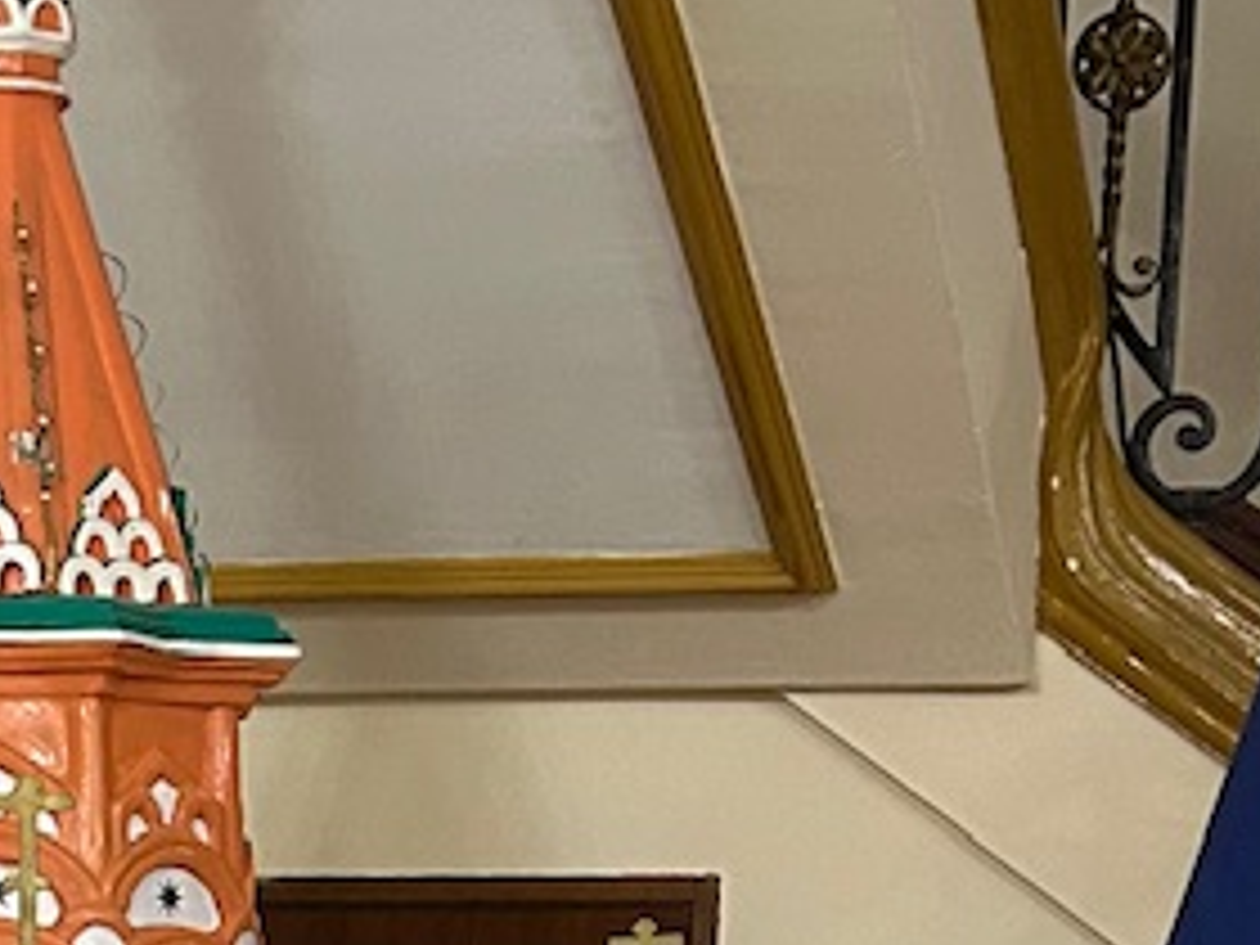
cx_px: -14
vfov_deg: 11.8
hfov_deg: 16.2
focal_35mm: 119
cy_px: 1539
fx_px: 4332
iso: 400
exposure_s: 1/60
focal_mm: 5.7
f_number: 1.5
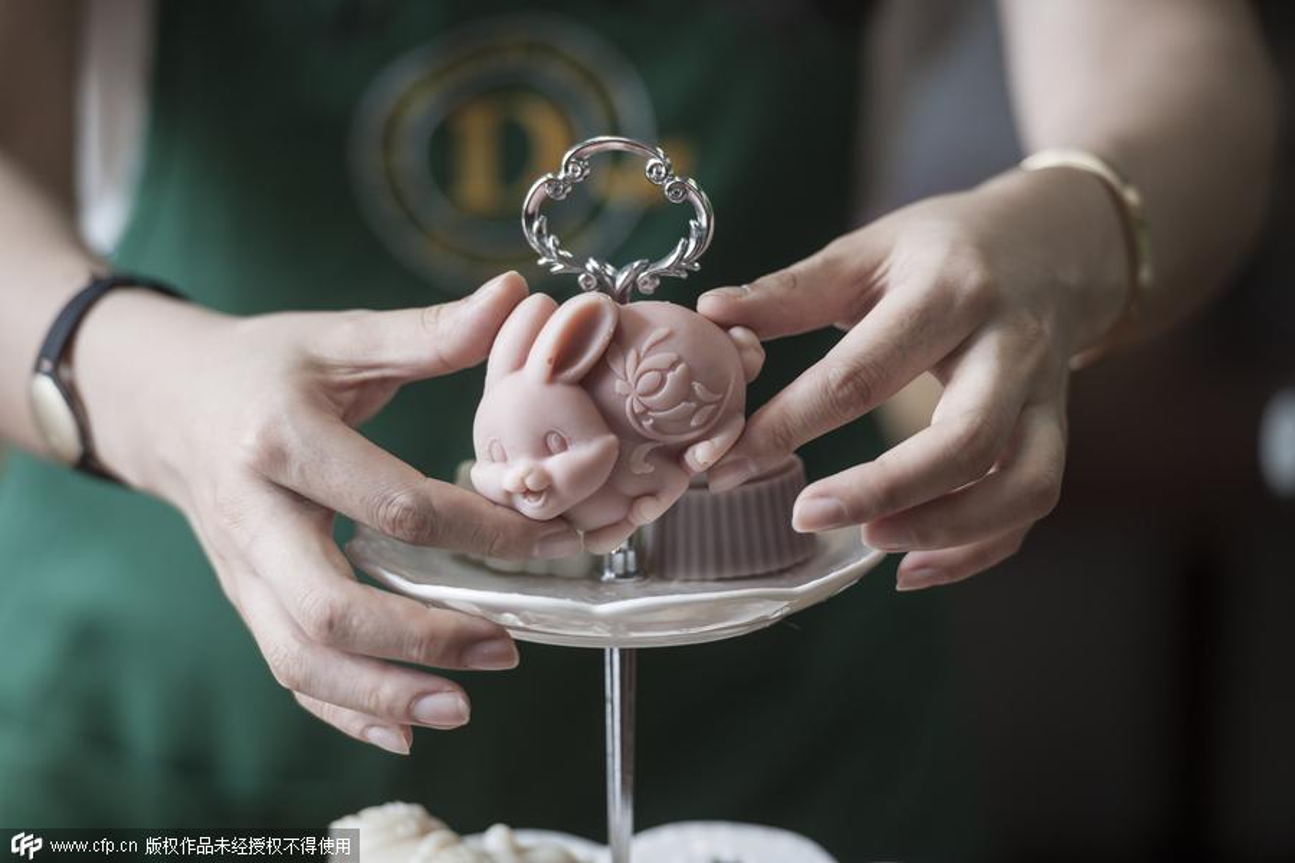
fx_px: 7194
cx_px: 648
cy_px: 432
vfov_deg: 6.9
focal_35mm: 200
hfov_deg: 10.3
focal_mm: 200
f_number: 3.2
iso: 320
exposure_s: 1/100
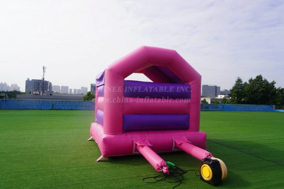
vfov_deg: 53.1
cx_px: 142
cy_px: 94
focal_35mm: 24
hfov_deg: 73.7
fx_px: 189
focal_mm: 16
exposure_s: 1/160
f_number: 10
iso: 100
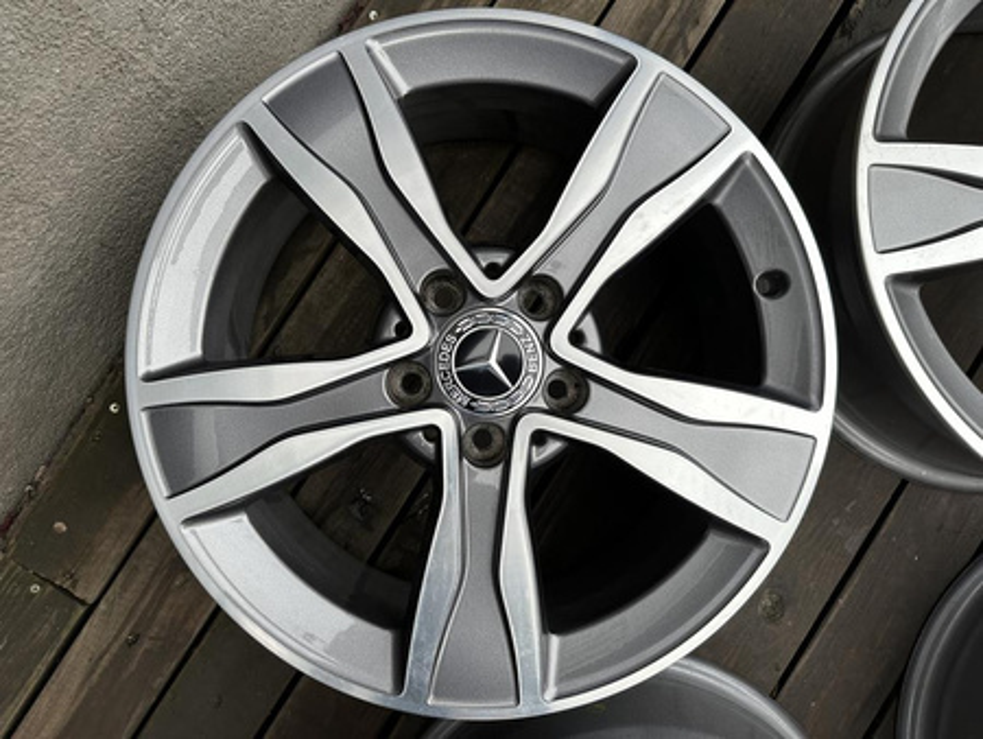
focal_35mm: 24
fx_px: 682
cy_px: 370
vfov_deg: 56.9
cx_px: 492
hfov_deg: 71.6
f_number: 1.78
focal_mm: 6.86
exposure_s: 1/355
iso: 80
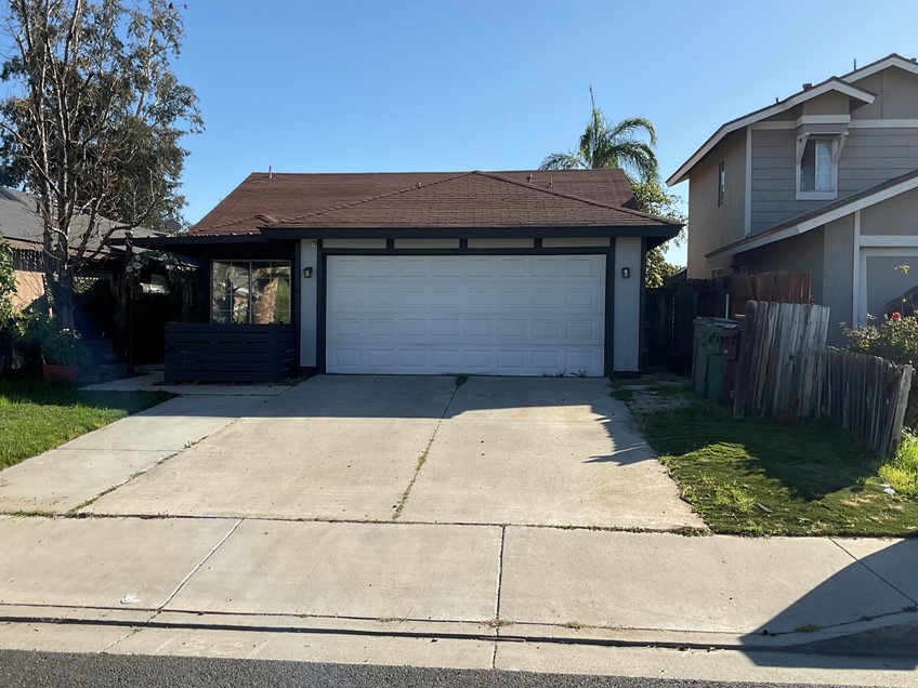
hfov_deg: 52.5
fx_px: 928
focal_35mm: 35
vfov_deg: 40.7
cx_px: 416
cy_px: 339
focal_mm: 3
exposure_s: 1/1848
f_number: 1.8
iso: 16
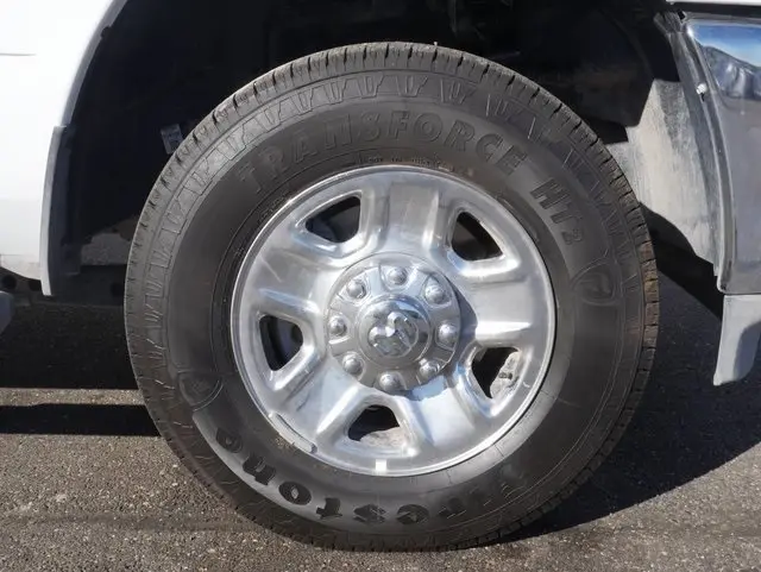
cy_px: 286
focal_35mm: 38
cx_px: 380
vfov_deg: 37.8
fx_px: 836
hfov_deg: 48.9
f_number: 20
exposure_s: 1/60
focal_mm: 19
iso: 250
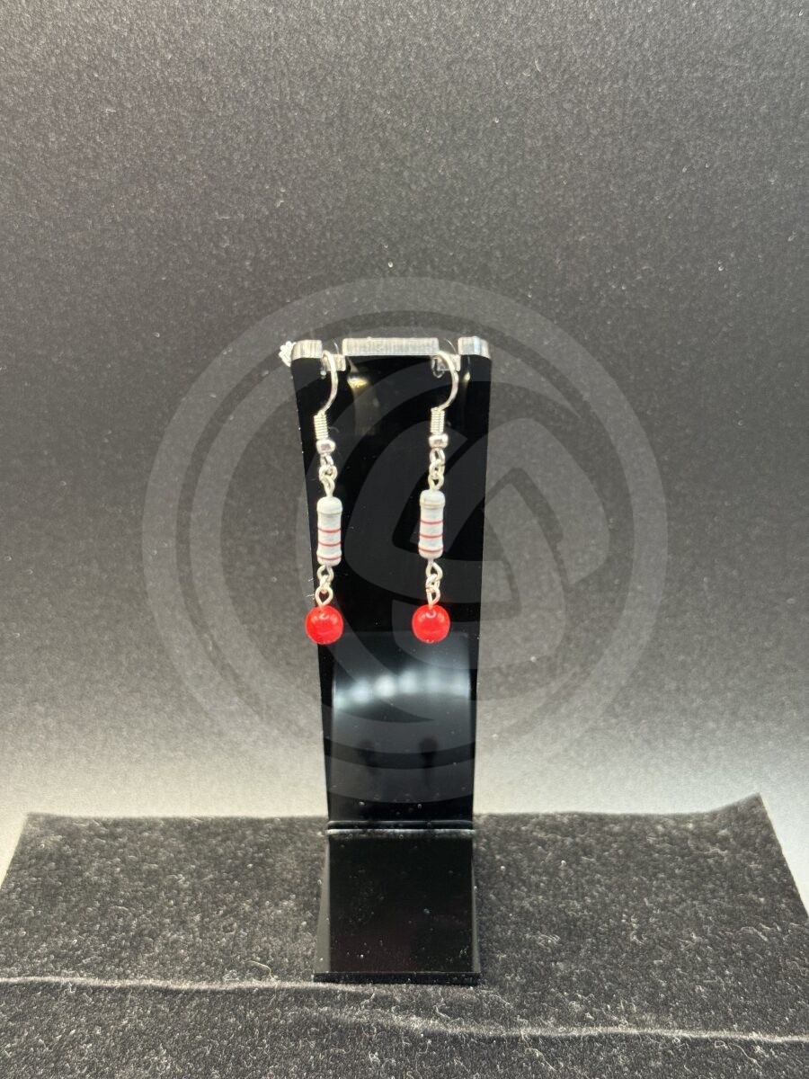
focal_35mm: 48
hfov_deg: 30.3
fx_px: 1496
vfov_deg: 39.7
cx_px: 404
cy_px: 540
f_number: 1.78
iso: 400
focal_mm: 6.76
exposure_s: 1/40
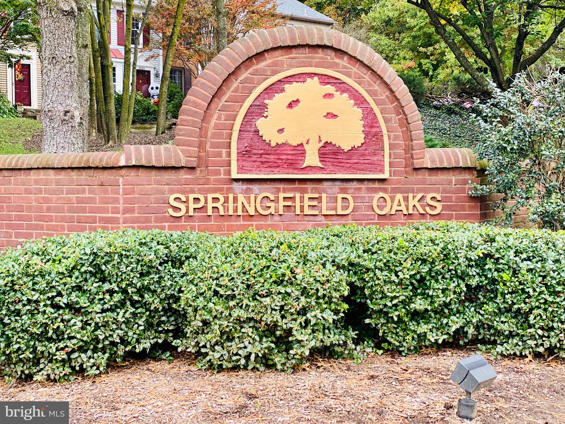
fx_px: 849
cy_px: 212
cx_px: 282
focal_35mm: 52
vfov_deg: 28.0
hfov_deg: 36.8
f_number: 2
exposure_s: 1/122
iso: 40
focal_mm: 6
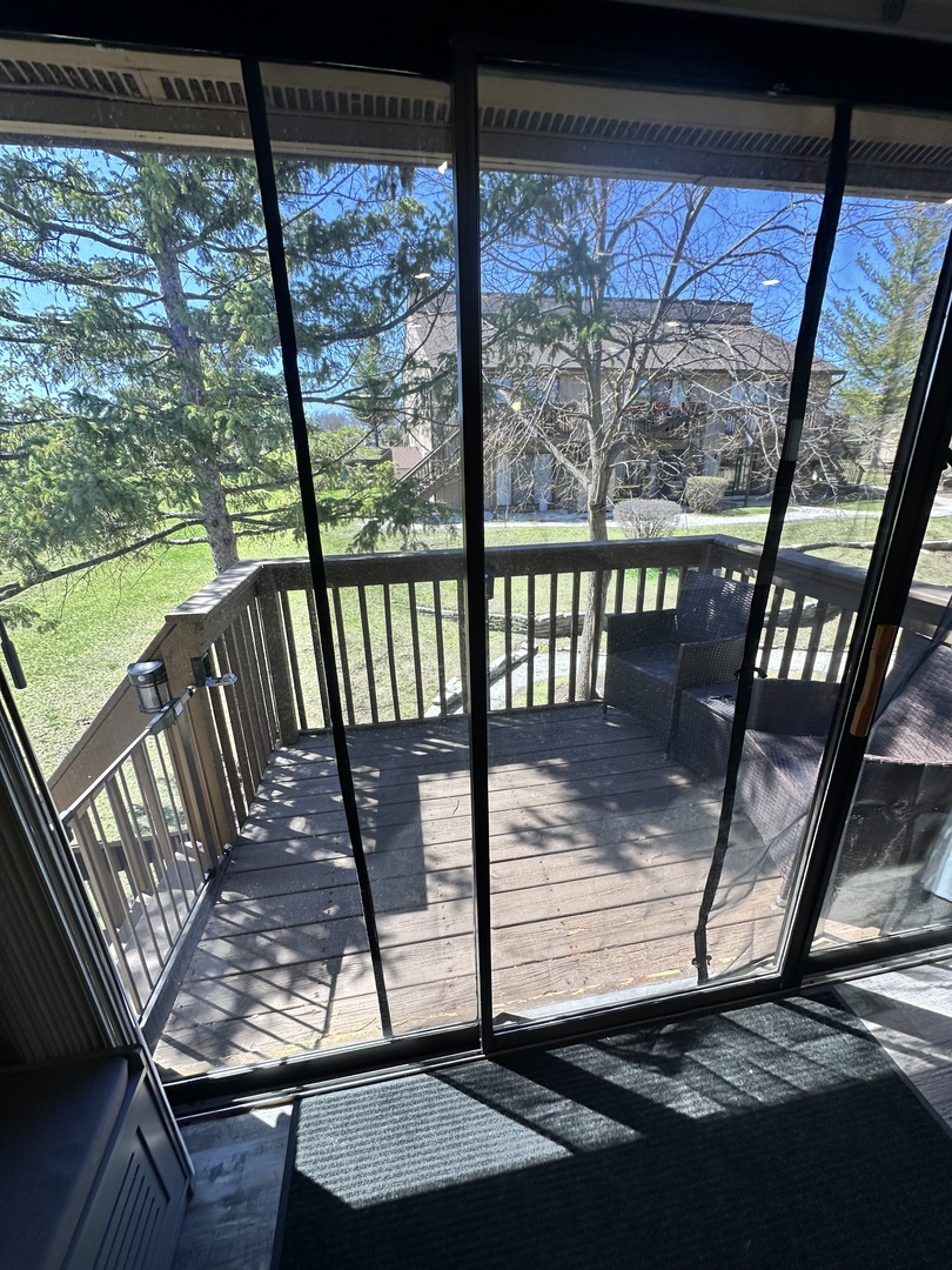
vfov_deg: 102.1
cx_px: 476
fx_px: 513
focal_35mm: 14
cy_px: 635
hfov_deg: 85.7
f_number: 2.2
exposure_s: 1/176
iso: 40
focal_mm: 2.22
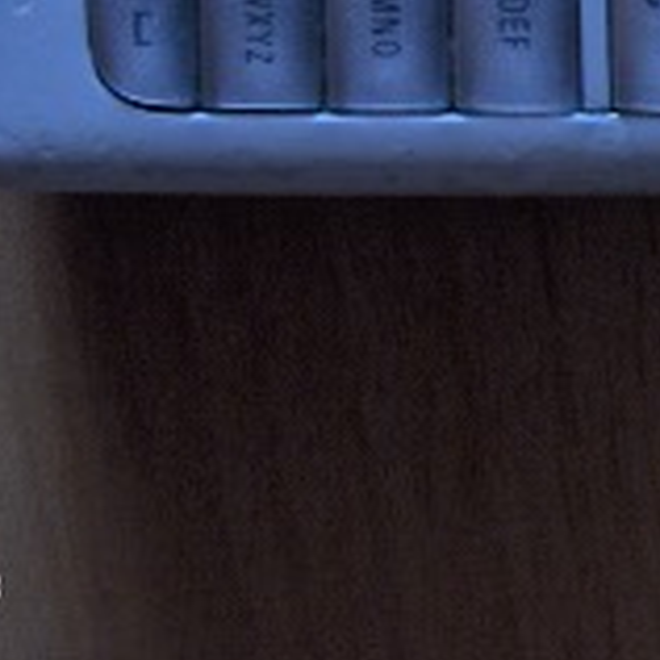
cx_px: 1048
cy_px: -209
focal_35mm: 140
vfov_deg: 12.1
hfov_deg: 11.8
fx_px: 3020
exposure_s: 1/64.5
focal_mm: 8
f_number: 2.8
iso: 200
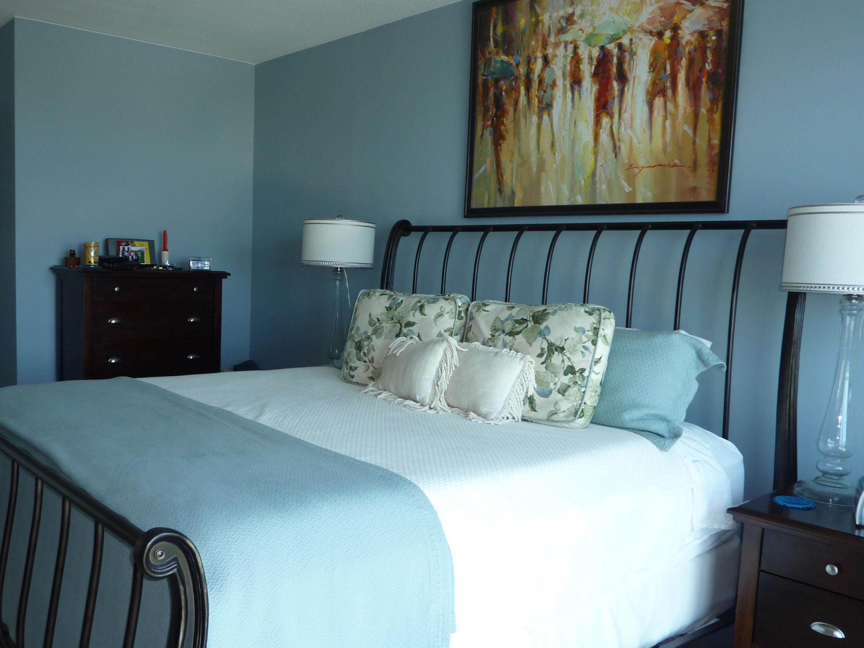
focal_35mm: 31
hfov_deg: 57.9
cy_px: 354
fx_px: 774
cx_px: 349
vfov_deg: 45.4
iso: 100
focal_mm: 4.1
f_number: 3.3
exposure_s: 1/30
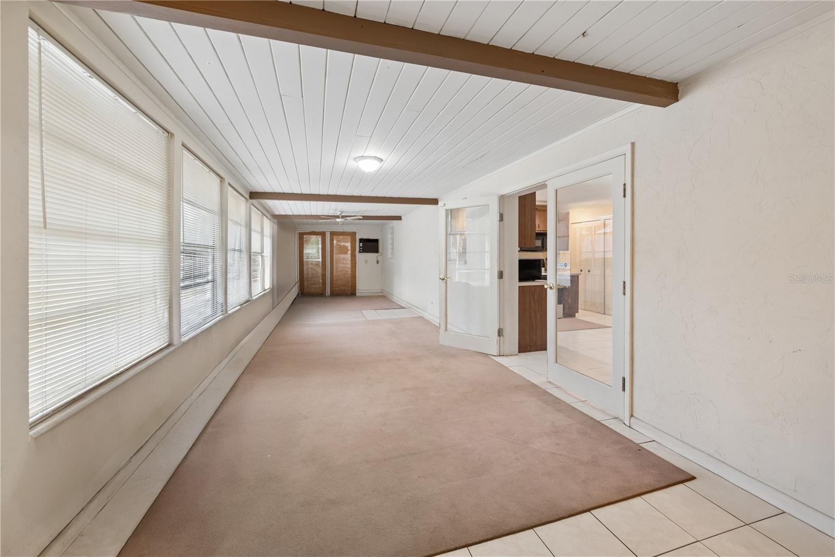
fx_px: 325
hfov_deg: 104.2
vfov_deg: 81.2
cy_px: 278
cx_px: 418
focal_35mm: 14
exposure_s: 1/13
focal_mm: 14
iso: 400
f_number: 8
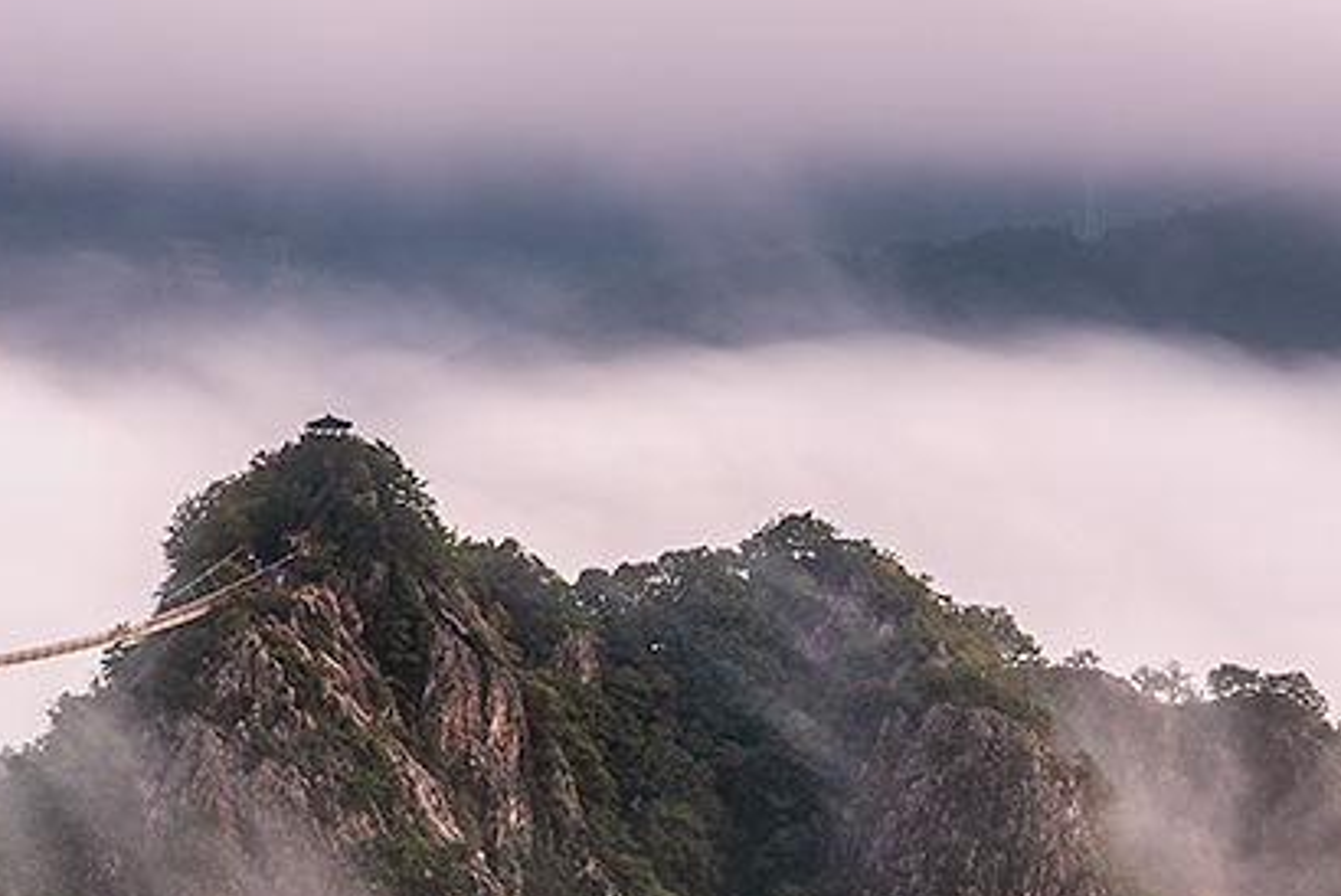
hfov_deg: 10.5
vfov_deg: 7.0
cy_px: 1169
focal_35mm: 195
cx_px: 428
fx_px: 7269
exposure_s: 5
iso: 250
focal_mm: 50
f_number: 13
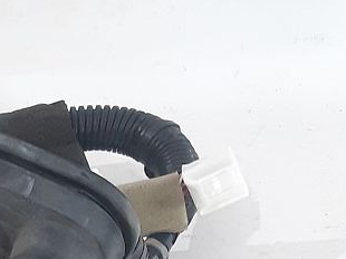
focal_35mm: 148
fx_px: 1478
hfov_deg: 13.0
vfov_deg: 9.3
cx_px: -71
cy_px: 547
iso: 160
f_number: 1.7
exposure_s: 1/50
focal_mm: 3.93
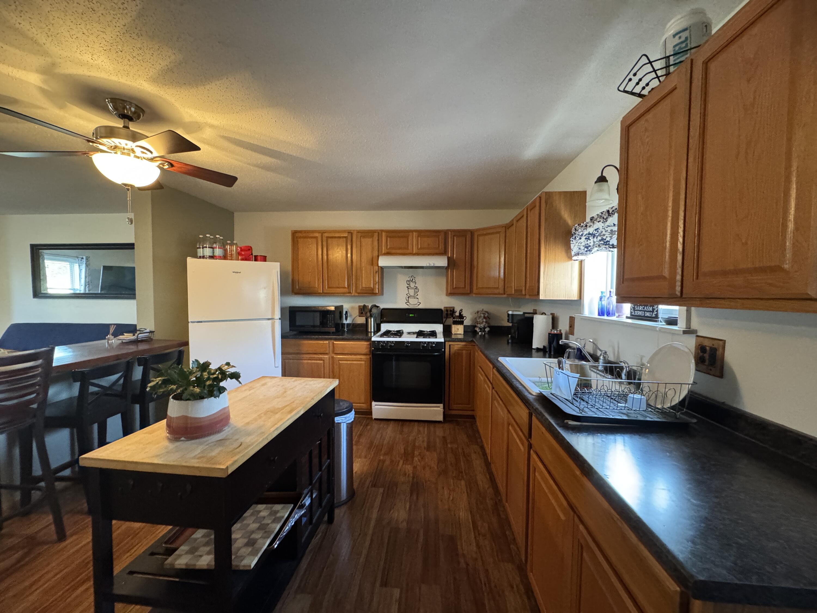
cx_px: 408
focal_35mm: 14
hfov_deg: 102.1
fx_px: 330
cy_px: 306
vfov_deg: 85.7
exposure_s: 1/60
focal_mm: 2.22
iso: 800
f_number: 2.2
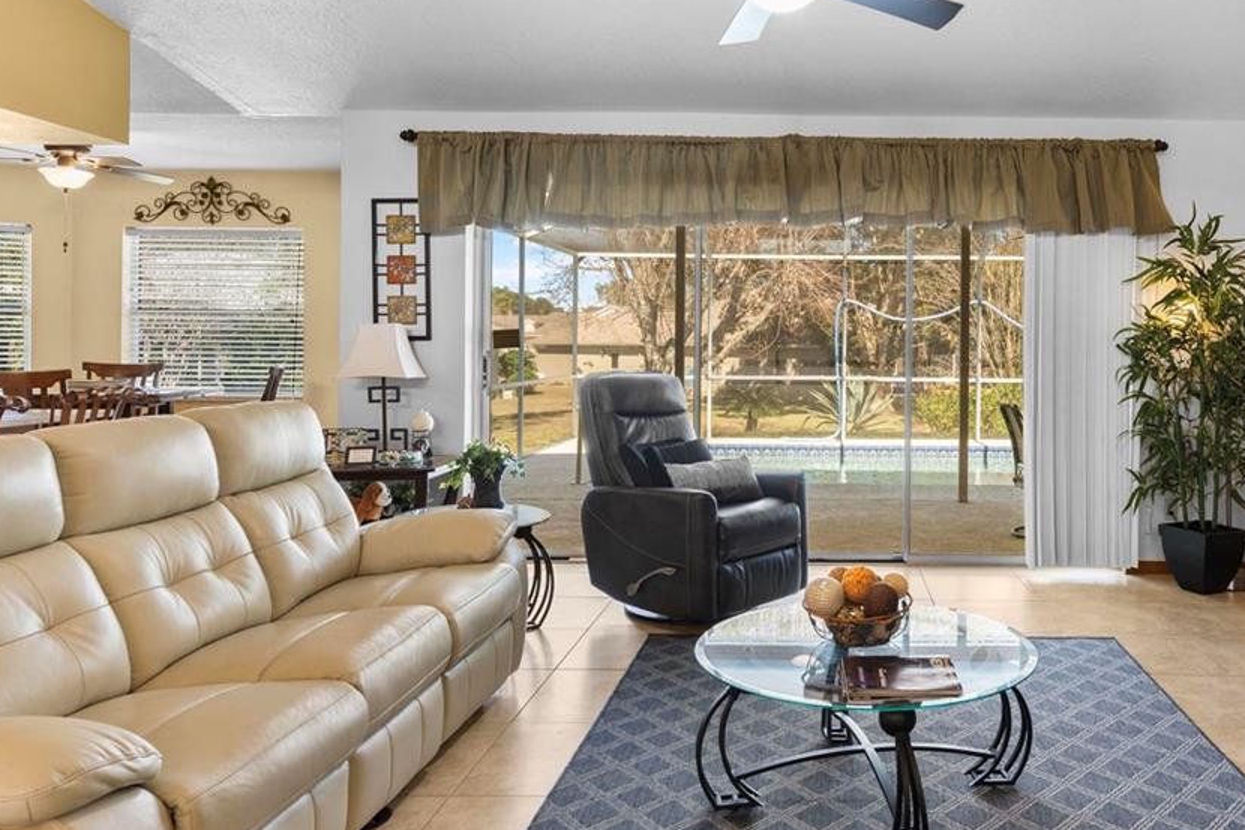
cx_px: 830
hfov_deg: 65.6
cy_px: 396
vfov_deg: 47.9
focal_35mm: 27
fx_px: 934
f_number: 5
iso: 250
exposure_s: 1/250
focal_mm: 14
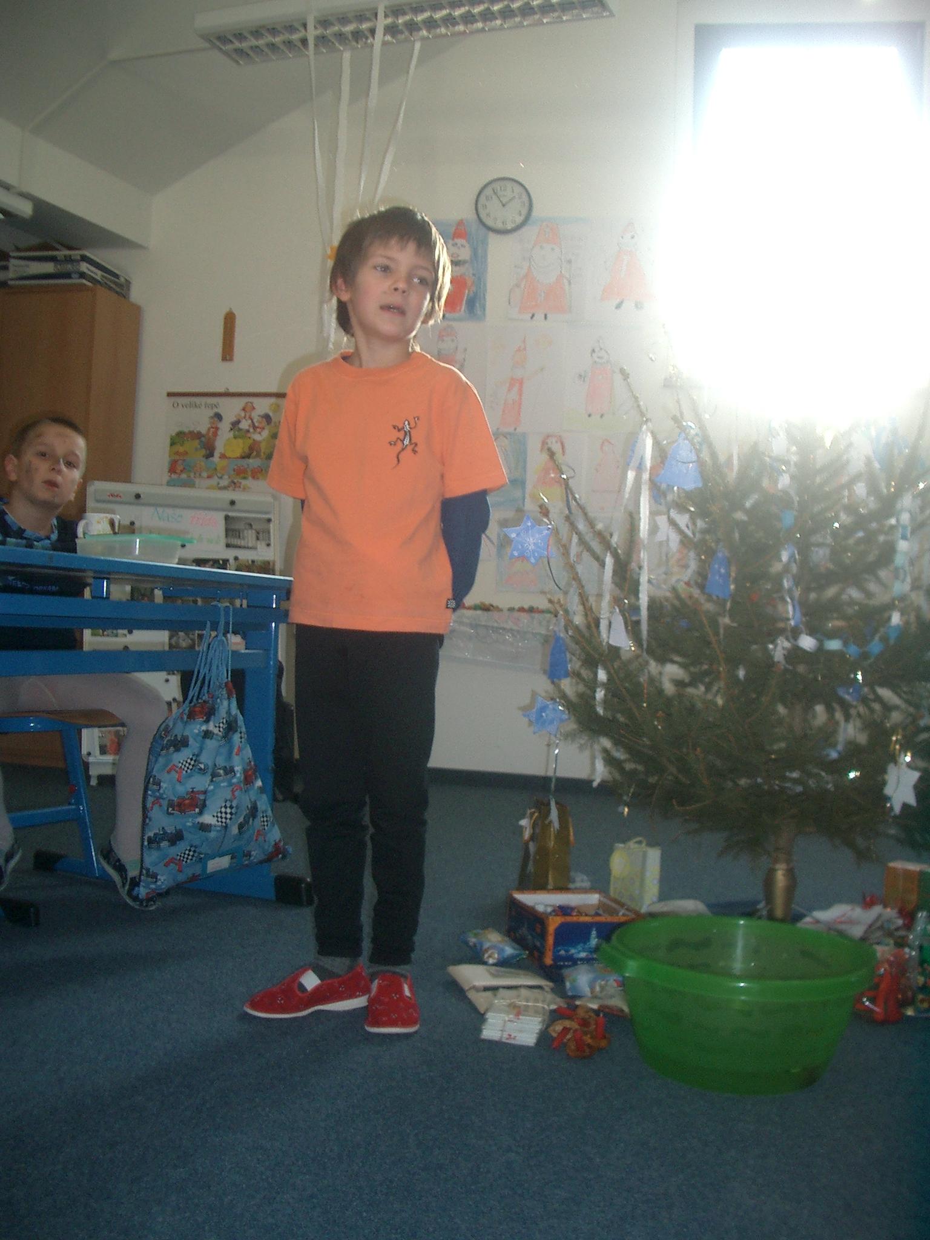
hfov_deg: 40.7
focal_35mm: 35
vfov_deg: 52.6
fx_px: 1254
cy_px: 620
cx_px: 465
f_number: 2.6
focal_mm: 5.8
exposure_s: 1/40
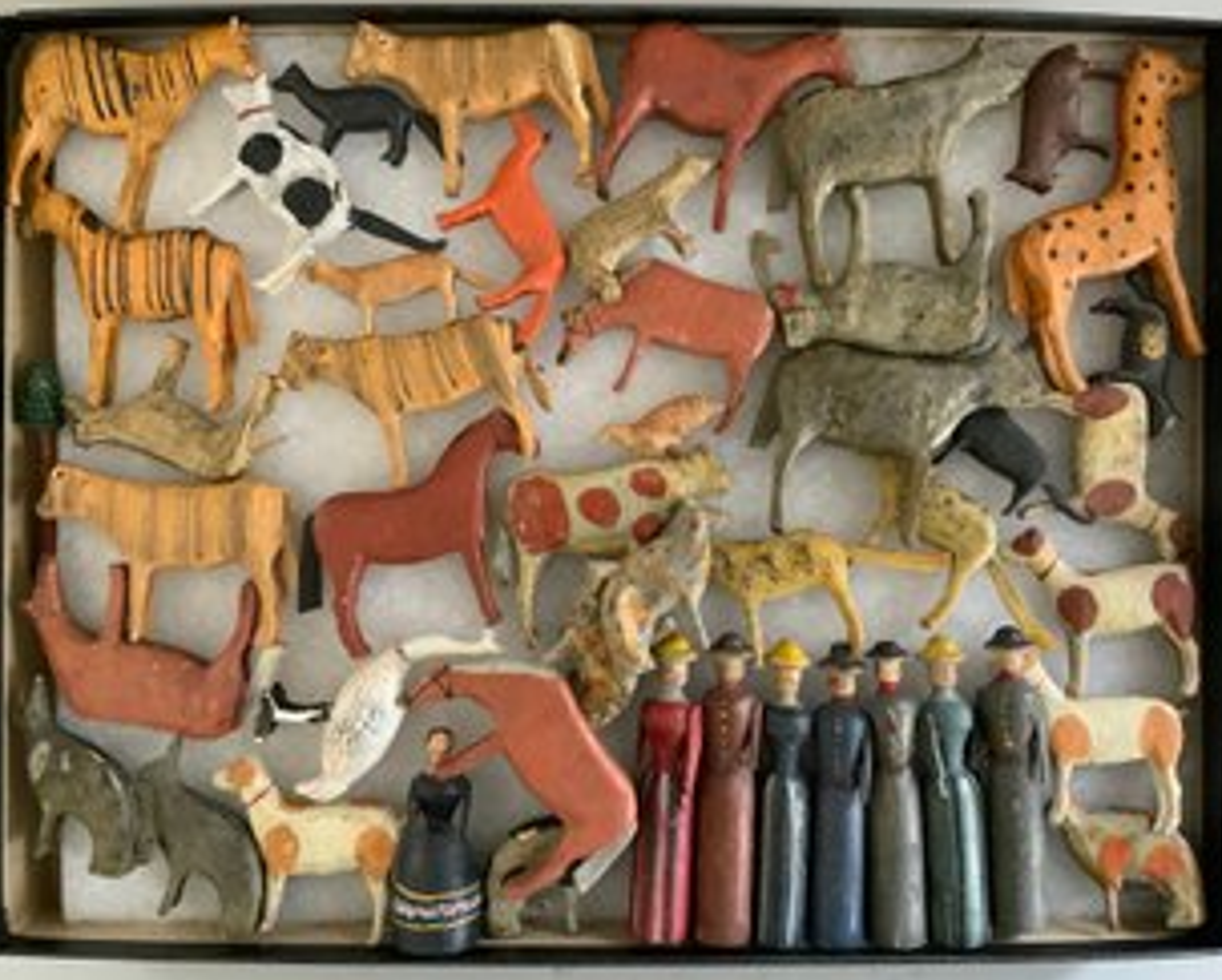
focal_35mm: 32
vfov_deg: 45.9
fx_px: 1158
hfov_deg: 55.6
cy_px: 490
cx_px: 619
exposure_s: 1/30
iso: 250
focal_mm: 3
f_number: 1.8
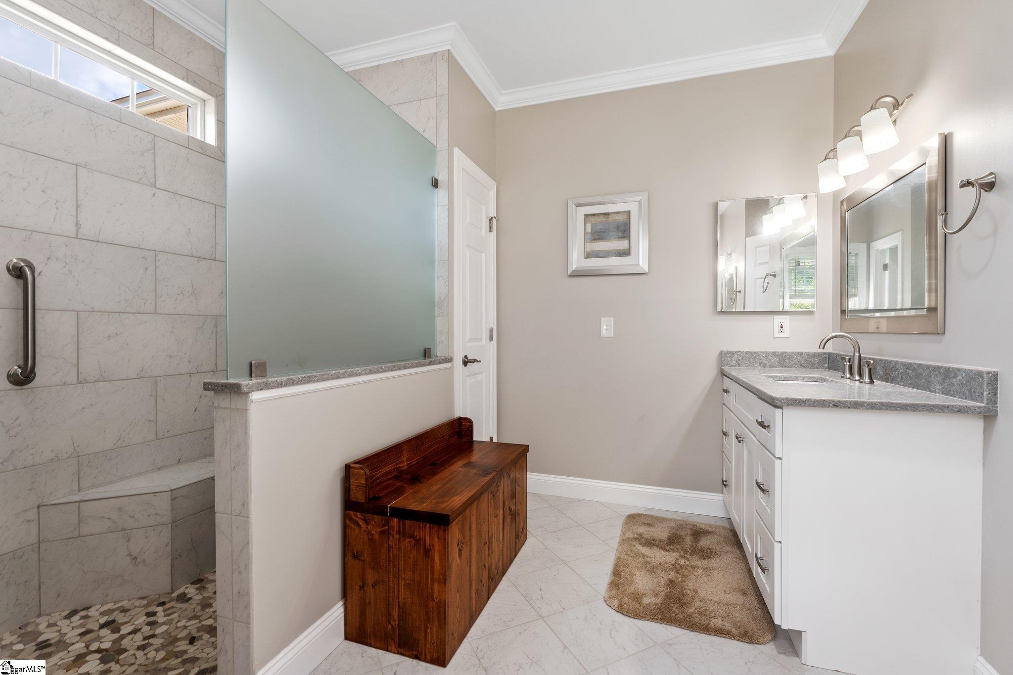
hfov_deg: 96.7
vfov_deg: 73.7
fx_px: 450
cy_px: 338
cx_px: 506
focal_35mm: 16
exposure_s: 1/13
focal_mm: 16
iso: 250
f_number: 9
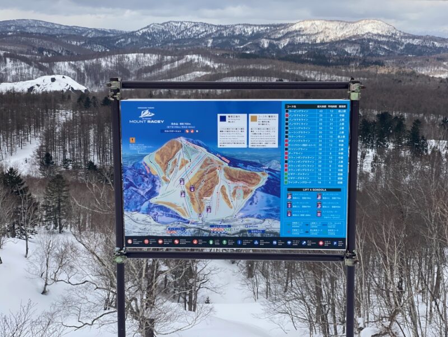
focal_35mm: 52
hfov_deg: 36.8
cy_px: 168
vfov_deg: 28.1
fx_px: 673
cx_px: 224
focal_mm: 6
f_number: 2
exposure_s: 1/1653
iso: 20
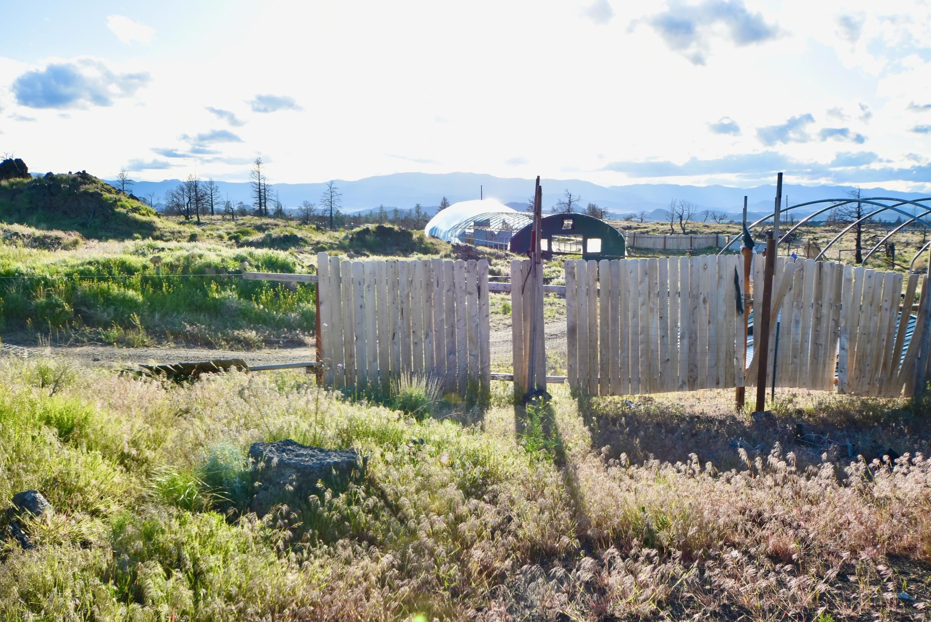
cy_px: 311
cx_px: 466
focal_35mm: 36
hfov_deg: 53.1
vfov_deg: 36.9
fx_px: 931
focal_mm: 24
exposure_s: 1/250
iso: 200
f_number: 8
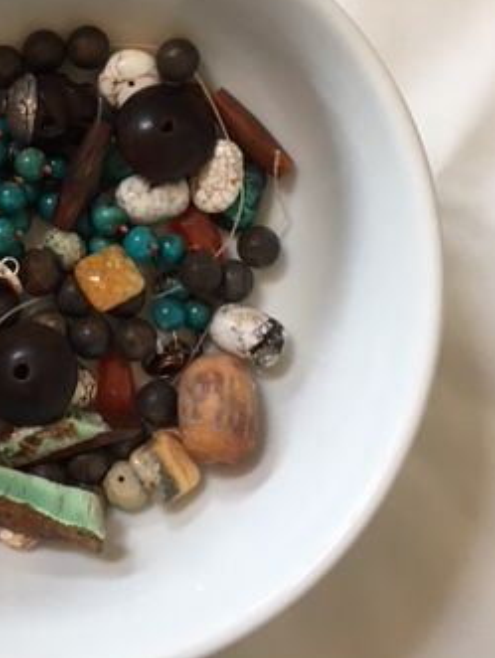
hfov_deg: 25.6
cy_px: 209
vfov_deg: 33.9
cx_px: 78
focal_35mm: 56
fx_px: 1066
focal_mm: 4.15
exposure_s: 1/30
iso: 50
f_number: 2.2
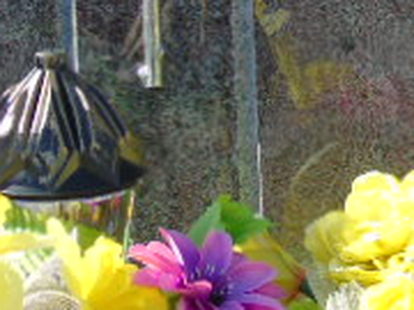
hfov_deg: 5.1
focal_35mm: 384
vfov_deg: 3.9
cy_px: 18
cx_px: 593
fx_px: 4593
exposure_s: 1/160
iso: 80
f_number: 4.4
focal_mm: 19
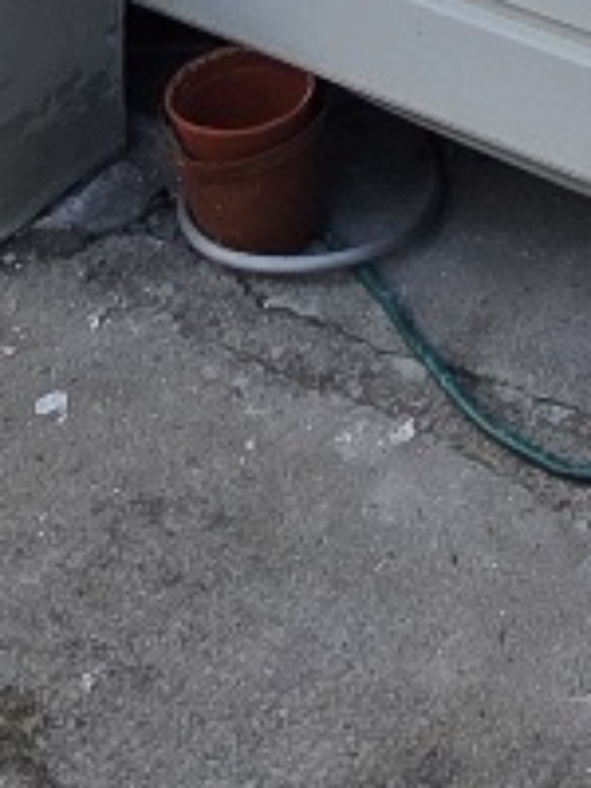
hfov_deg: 14.2
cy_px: -942
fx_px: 2367
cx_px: 359
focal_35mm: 104
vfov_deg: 14.5
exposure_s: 1/1111
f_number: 1.9
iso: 40
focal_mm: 2.2
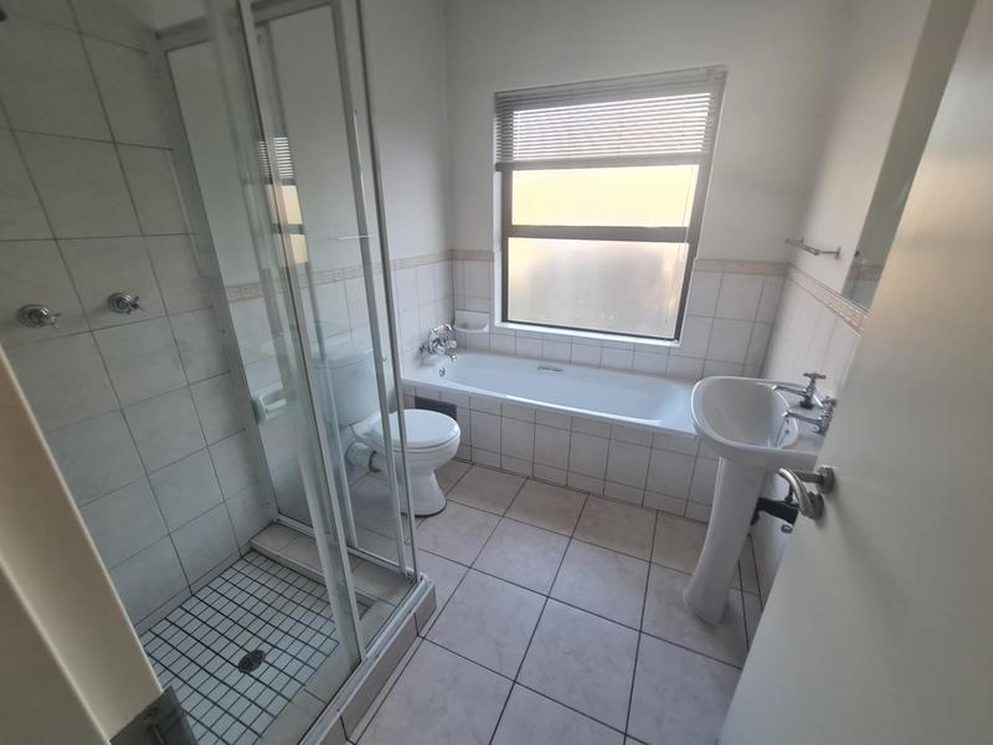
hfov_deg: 106.2
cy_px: 372
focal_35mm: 13
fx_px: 373
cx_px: 496
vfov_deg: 89.9
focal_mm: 2.2
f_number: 2.2
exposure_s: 1/50
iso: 80
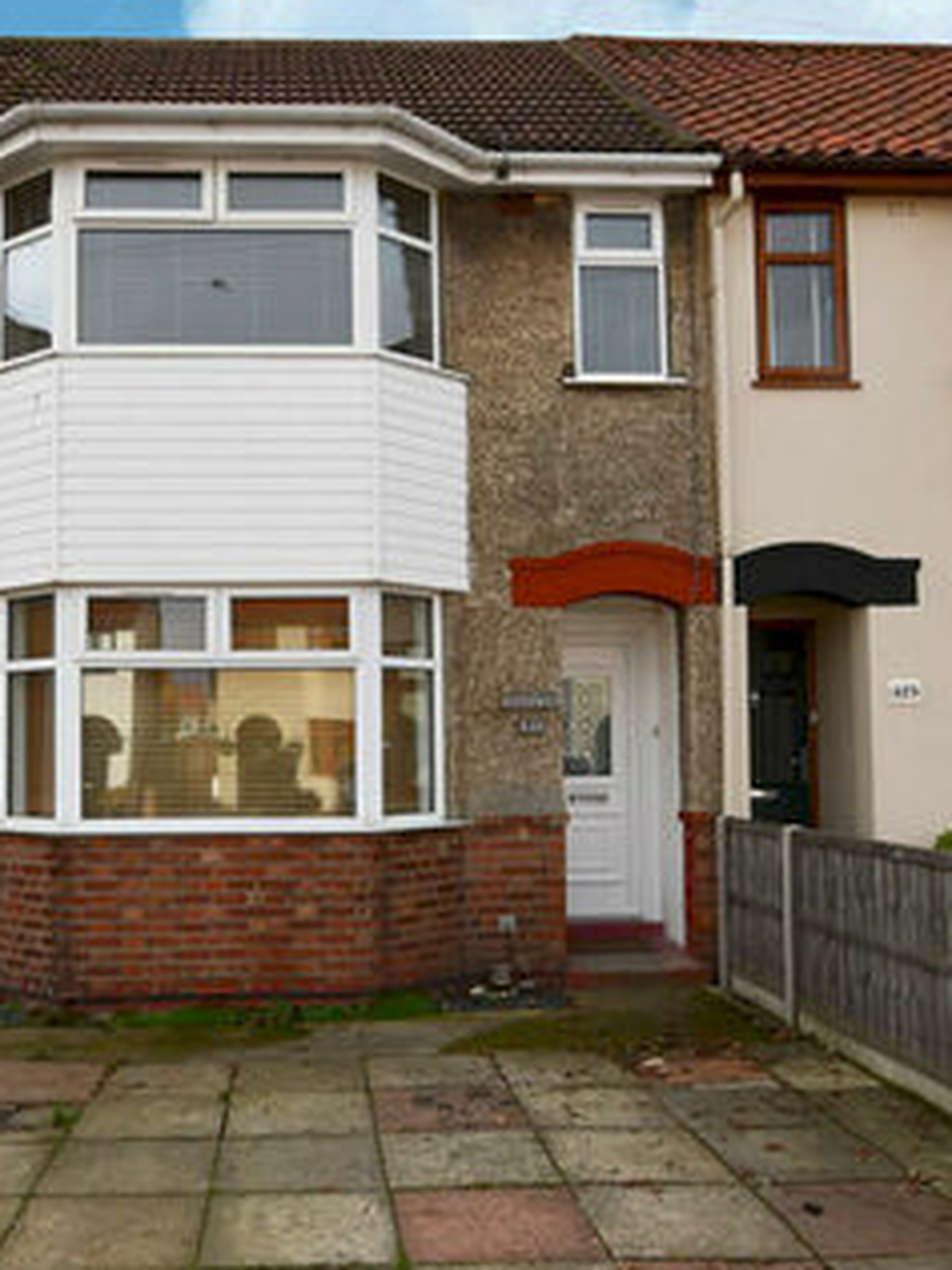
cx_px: 333
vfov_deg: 56.7
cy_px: 689
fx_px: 1173
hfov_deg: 43.7
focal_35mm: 32
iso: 160
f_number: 8
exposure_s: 1/250
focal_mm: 10
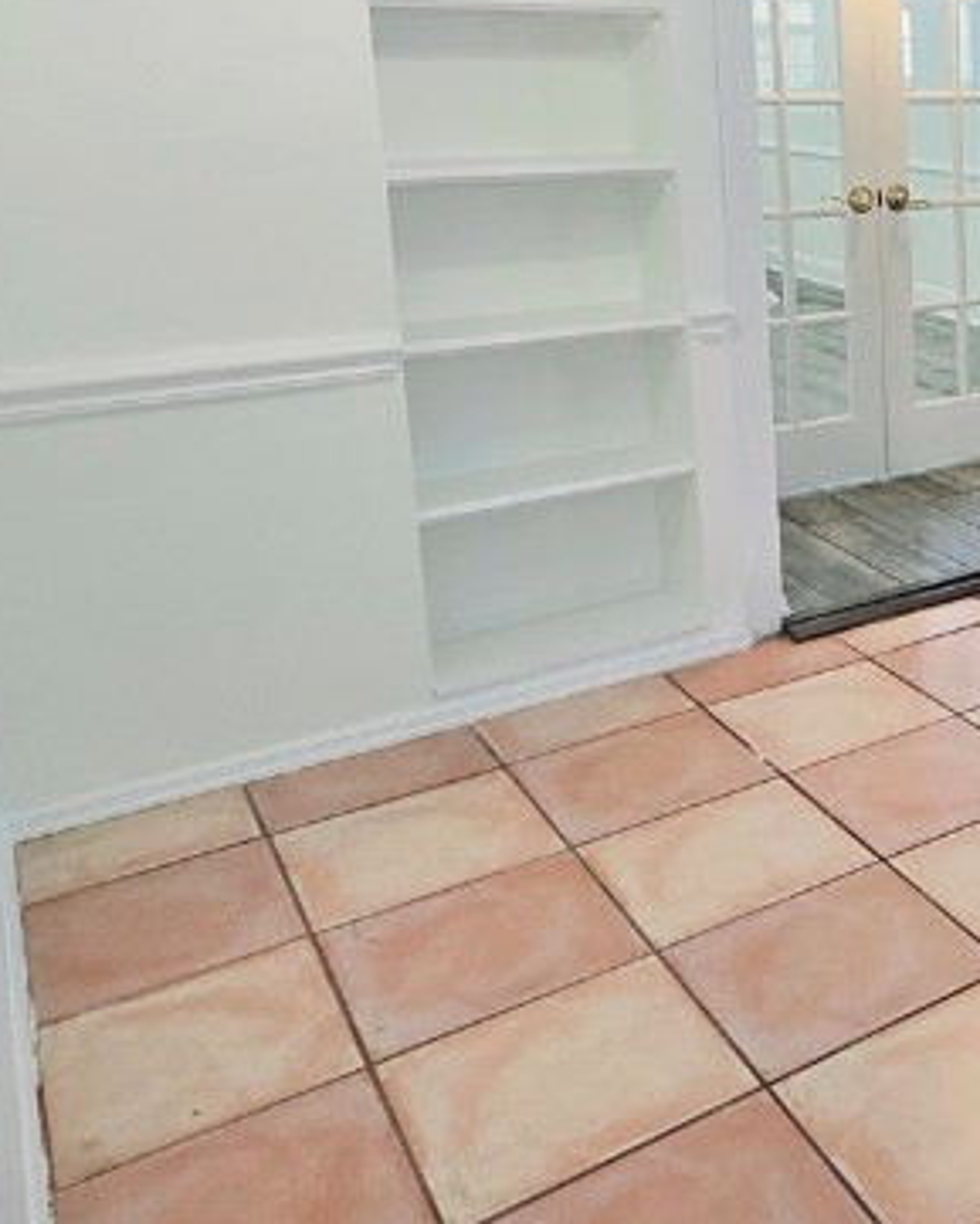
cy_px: 359
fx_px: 1305
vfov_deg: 48.9
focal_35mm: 36
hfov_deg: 32.6
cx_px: 1224
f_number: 2.2
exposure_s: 1/60.2
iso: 64
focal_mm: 2.2
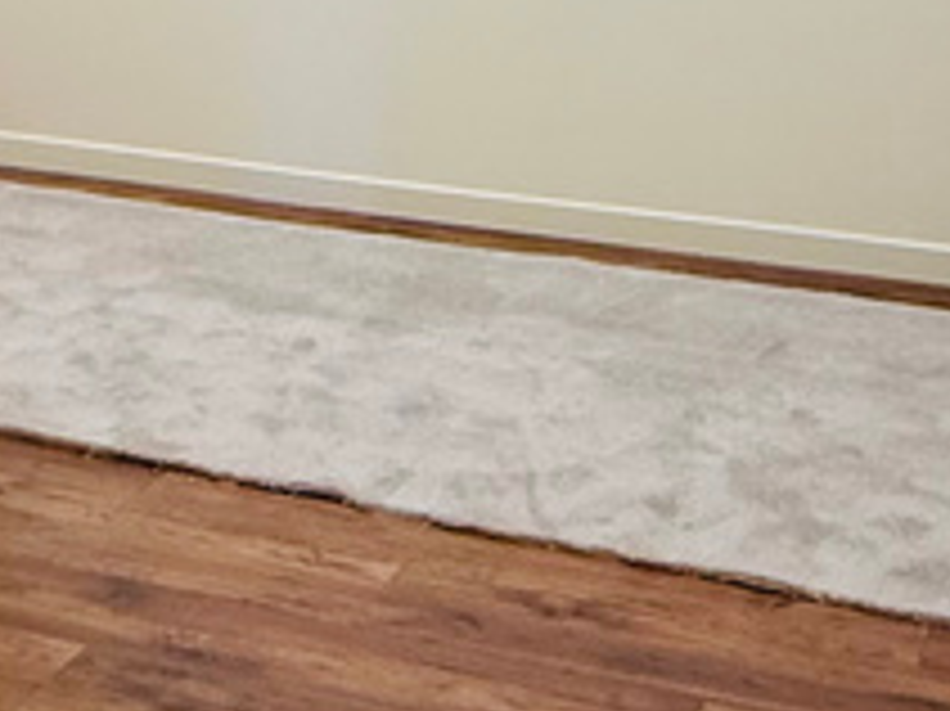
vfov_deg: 20.9
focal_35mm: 68
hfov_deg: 28.5
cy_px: -4
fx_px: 1865
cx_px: 563
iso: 250
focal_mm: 2.22
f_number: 2.2
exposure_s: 1/120
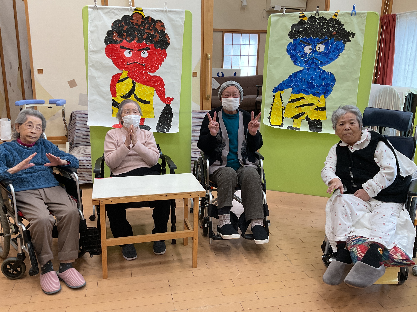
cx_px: 203
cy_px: 157
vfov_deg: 46.8
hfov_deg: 60.0
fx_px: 361
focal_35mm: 30
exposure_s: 1/50
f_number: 1.8
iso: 64
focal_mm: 3
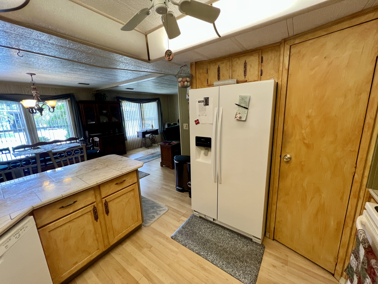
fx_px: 142
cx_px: 189
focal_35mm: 13
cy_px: 142
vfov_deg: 89.9
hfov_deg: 106.2
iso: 200
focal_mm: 1.57
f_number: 1.8
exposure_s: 1/120
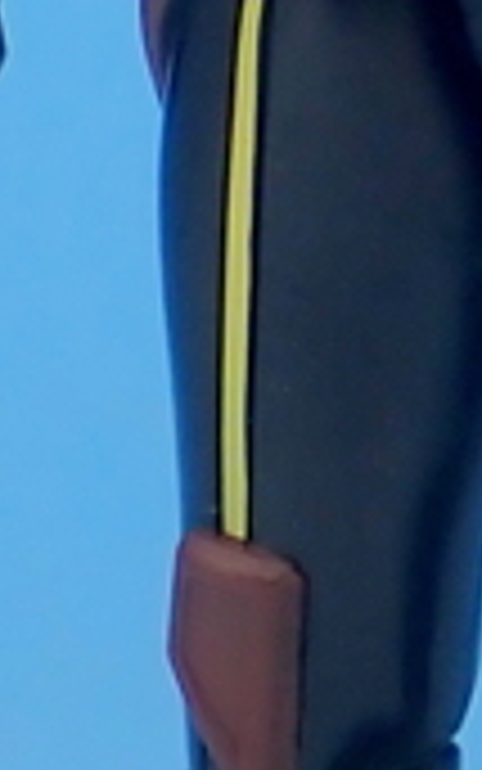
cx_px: 635
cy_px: -54
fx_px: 9471
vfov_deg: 4.6
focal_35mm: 451
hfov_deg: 2.9
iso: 100
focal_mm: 12.73
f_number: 3.9
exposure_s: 1/25
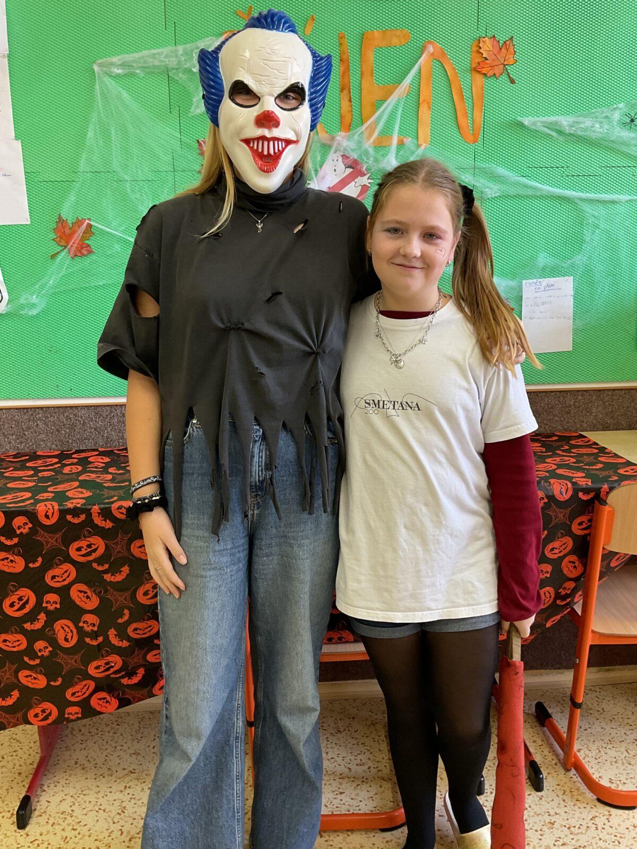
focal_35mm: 29
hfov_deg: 48.2
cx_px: 318
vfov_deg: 61.7
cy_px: 424
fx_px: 712
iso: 40
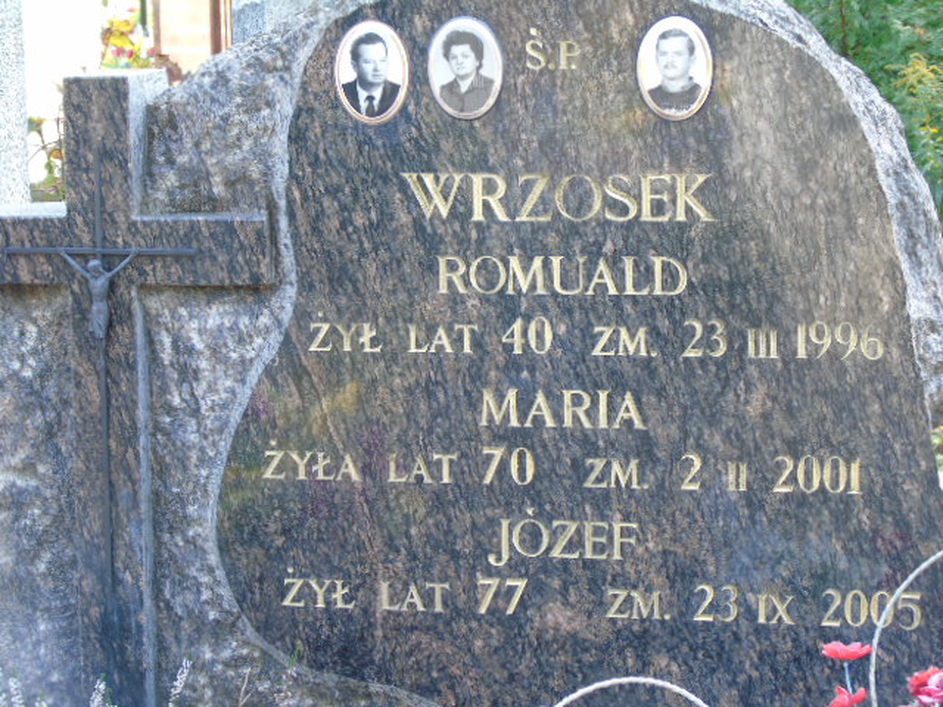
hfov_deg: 18.2
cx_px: 472
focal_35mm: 108
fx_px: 2942
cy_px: 354
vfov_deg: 13.7
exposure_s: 1/30
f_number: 4.4
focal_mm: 19
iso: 100
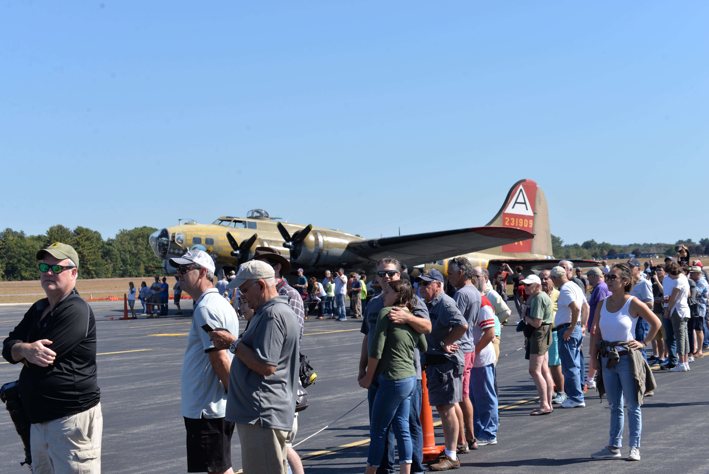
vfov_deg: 19.5
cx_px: 354
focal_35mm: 70
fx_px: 1379
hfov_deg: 28.8
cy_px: 237
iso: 200
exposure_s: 1/320
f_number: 10
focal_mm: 70
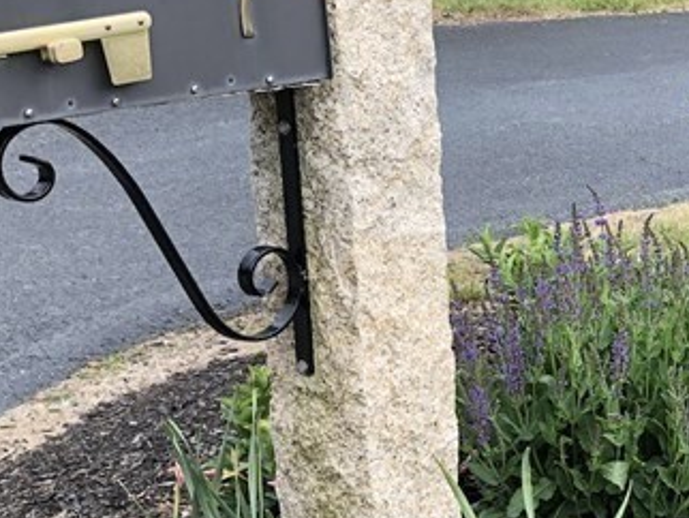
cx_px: 907
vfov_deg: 16.6
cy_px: 278
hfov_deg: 20.1
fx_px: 1773
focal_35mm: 89
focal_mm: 3.99
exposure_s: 1/120
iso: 50
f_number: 1.8
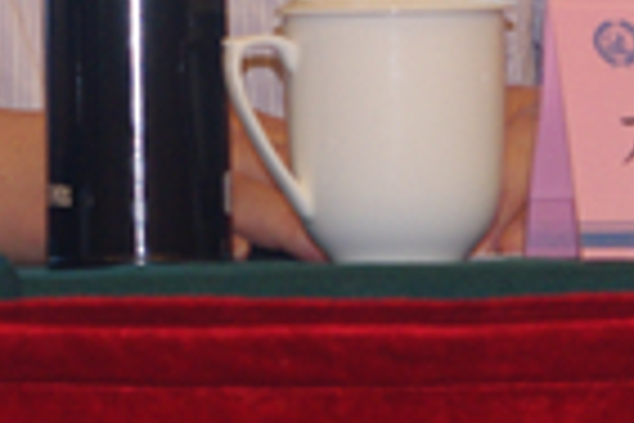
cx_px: 103
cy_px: -452
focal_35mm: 669
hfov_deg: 3.1
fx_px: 11781
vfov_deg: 2.0
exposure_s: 1/40
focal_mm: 105
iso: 800
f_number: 8
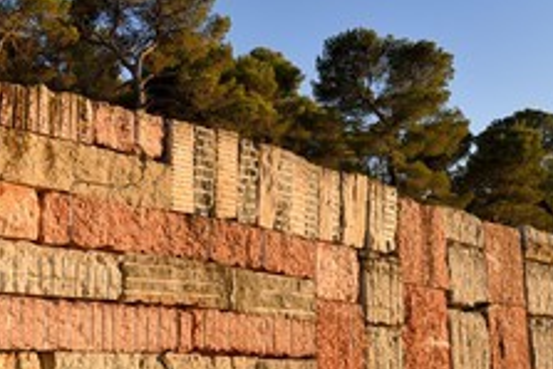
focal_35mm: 64
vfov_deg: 21.2
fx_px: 984
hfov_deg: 31.4
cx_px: 241
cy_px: 220
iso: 200
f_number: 11
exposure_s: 1/160
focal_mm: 34
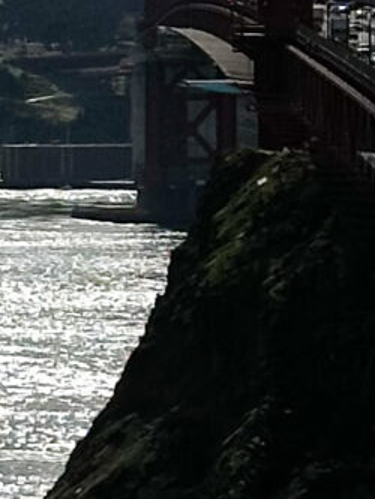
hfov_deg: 4.0
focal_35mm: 369
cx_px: -72
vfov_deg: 5.3
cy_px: -261
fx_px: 5326
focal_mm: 6.86
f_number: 1.78
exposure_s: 1/18868
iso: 50
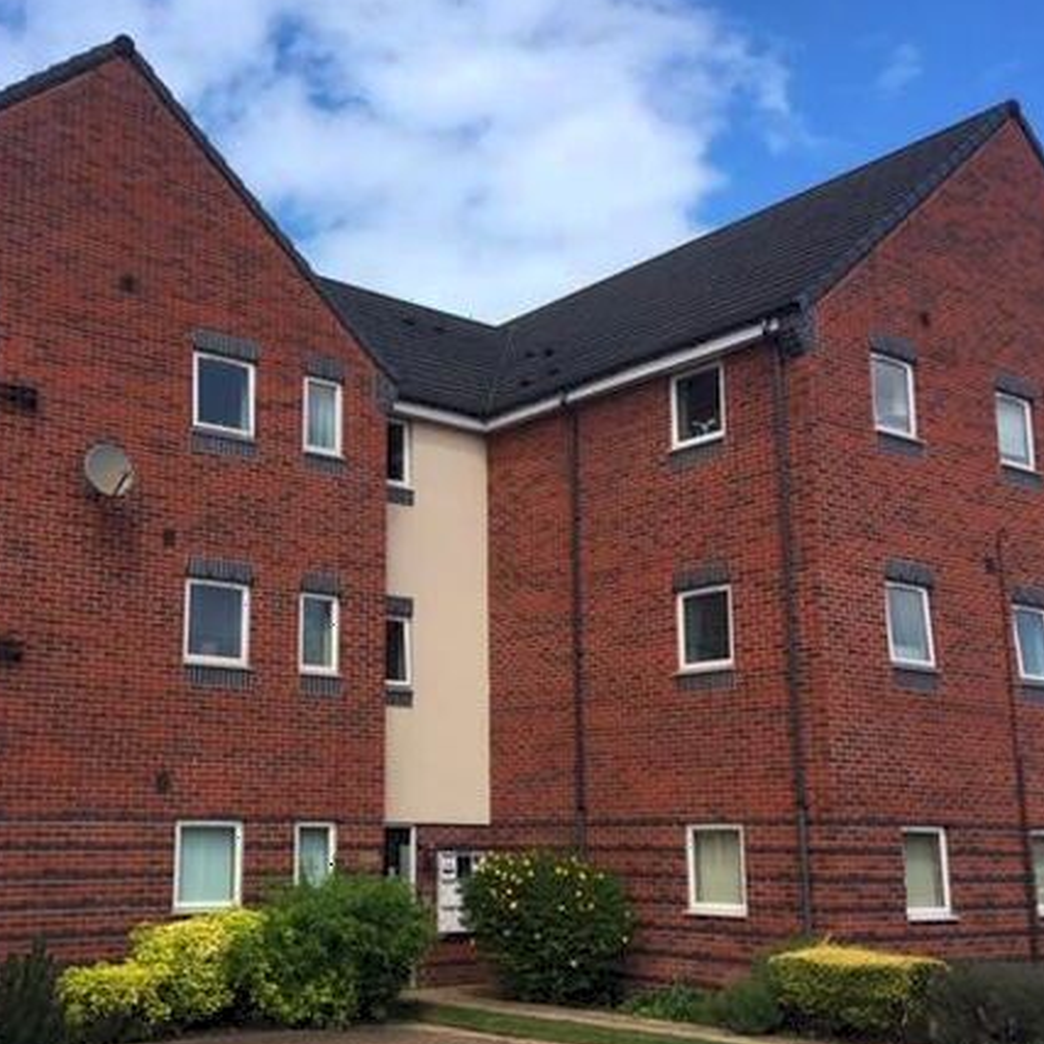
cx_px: 394
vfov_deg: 40.0
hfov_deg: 39.8
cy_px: 549
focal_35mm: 42
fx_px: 1433
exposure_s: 1/1603
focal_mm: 4.15
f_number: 2.2
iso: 25
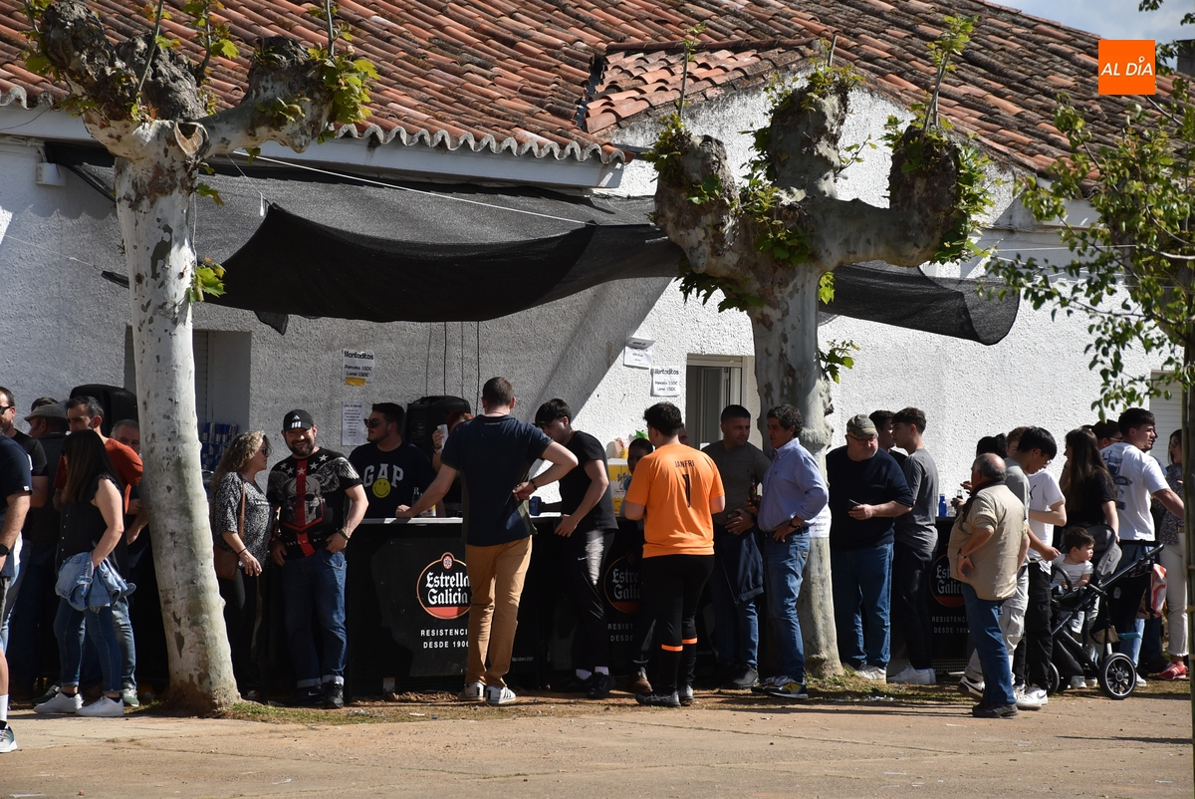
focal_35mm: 158
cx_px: 598
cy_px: 400
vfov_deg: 8.7
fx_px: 5232
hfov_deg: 13.0
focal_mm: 105
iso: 400
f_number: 7.1
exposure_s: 1/2000
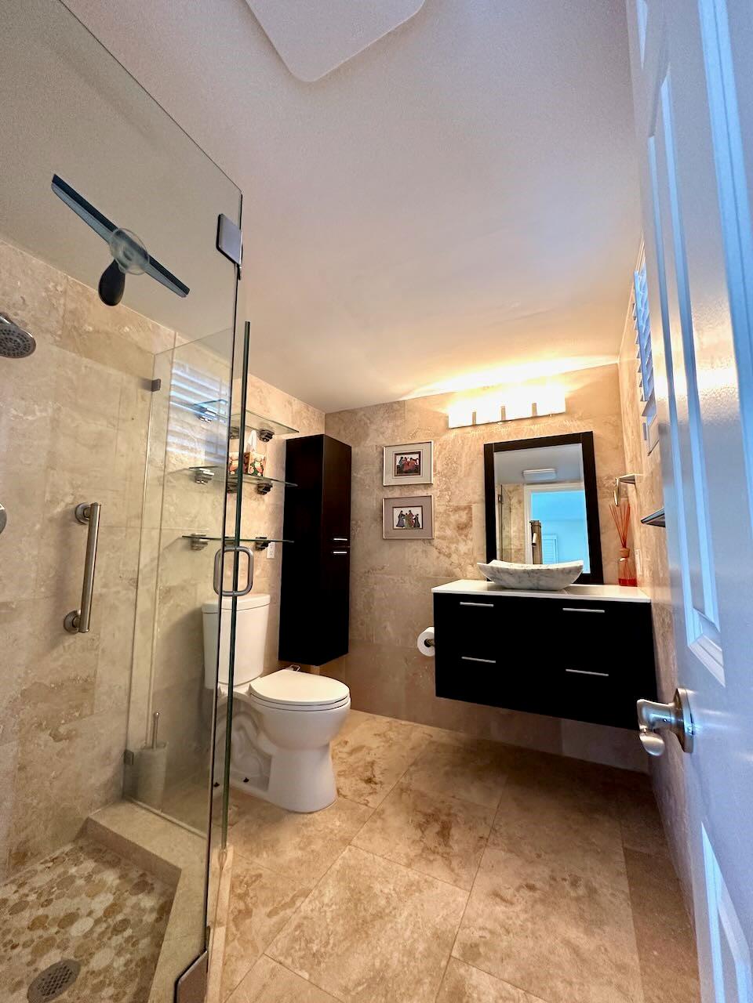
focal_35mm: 14
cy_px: 502
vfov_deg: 102.1
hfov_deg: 85.7
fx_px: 406
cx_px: 376
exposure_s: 1/60
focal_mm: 2.22
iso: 250
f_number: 2.2
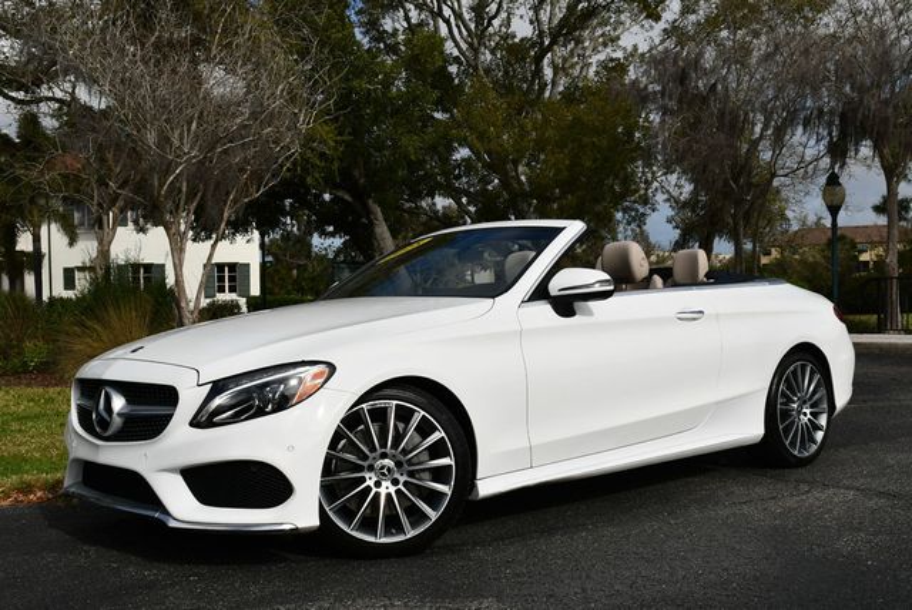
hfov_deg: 44.5
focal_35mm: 44
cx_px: 456
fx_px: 1116
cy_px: 305
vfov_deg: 30.6
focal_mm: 22
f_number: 10
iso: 100
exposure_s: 1/400
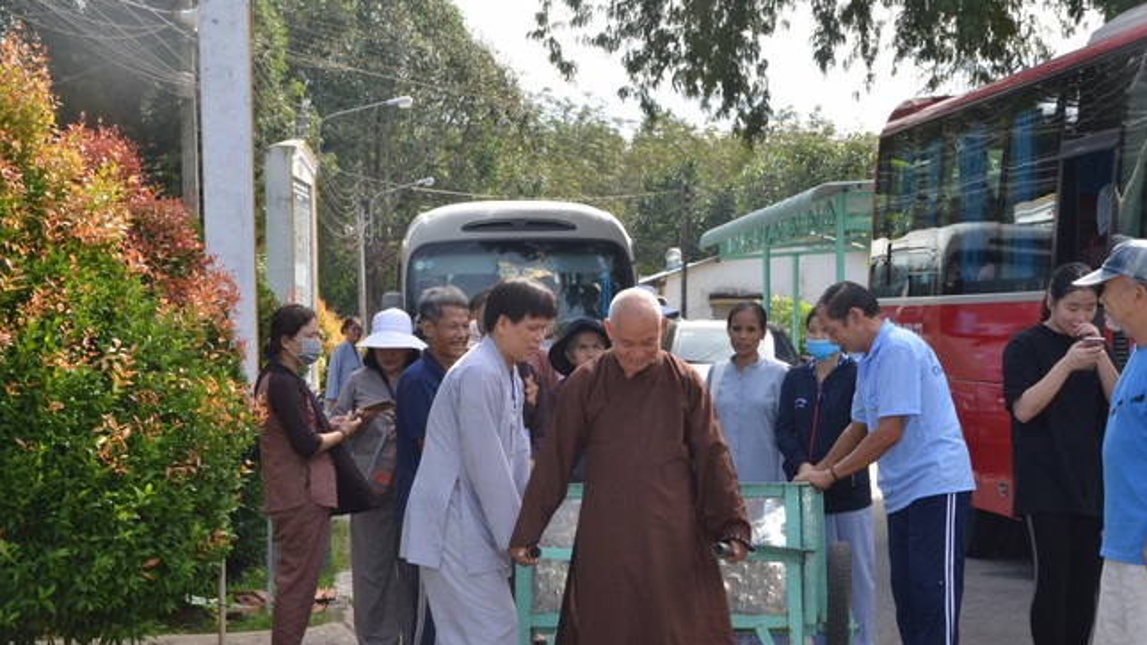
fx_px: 2403
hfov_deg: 26.8
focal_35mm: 79
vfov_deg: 15.3
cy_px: 379
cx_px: 576
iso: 640
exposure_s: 1/250
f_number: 14
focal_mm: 50
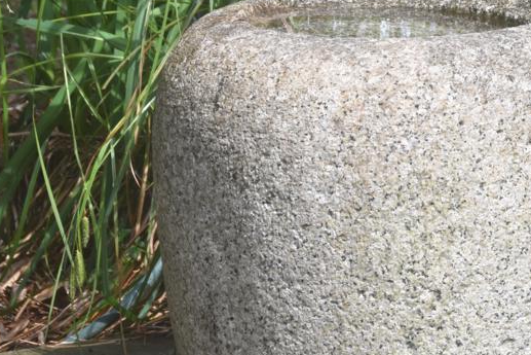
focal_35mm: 283
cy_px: 257
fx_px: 4175
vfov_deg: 4.9
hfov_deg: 7.3
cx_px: 412
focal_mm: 90
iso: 360
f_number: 8
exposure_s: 1/250
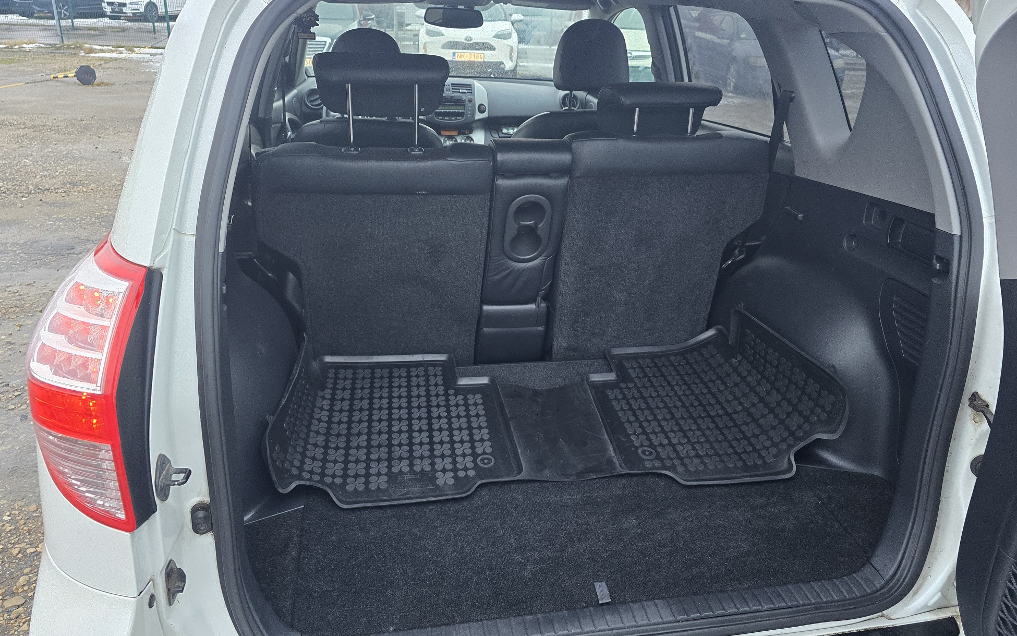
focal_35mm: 25
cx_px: 503
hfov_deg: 72.5
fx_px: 693
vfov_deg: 49.2
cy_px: 279
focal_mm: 6.3
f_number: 1.7
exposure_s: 1/100
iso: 250
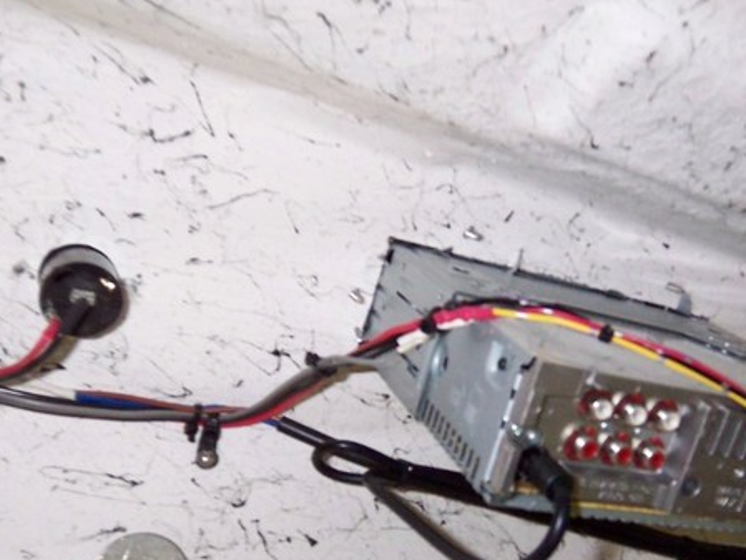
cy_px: 361
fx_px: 884
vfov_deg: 34.9
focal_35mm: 41
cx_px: 533
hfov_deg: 44.6
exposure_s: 1/30
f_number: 2.8
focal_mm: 3.8
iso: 200
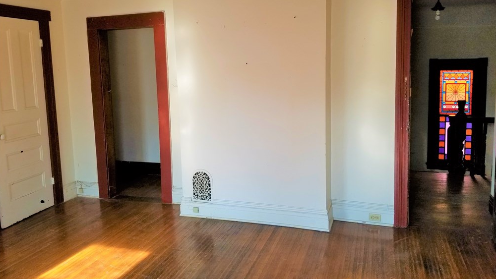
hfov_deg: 66.0
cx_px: 252
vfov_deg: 40.1
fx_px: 381
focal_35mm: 29
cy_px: 118
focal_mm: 4.3
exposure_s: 1/120
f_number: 1.7
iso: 64
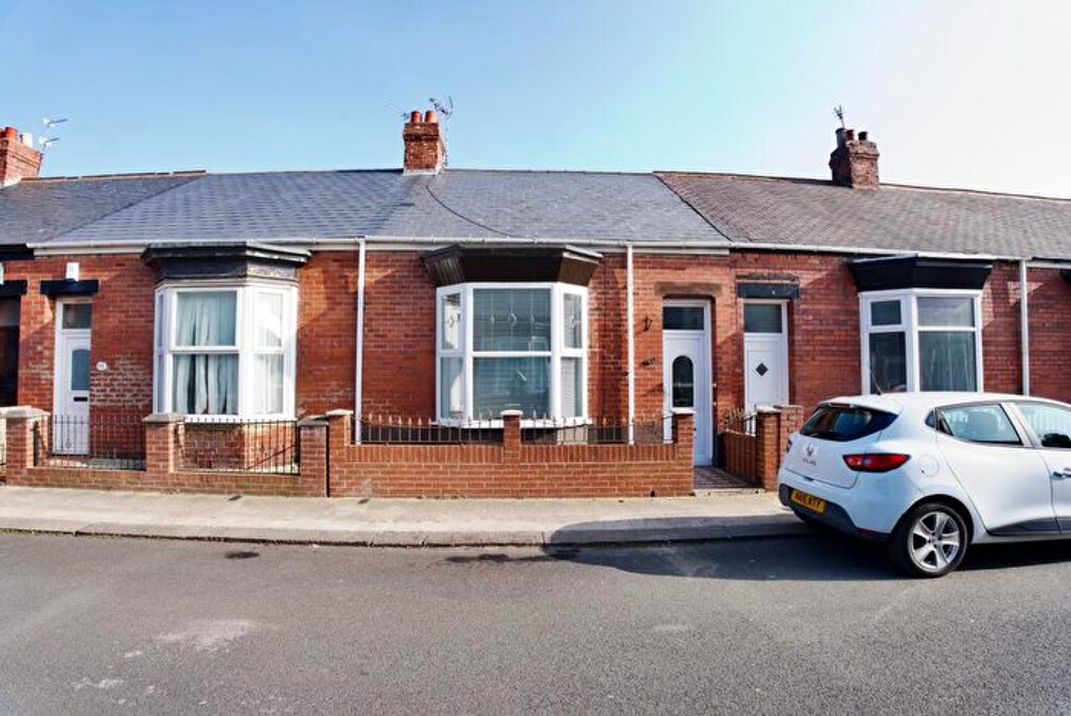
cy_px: 358
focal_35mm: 16
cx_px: 536
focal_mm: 16
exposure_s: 1/800
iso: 1250
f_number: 8
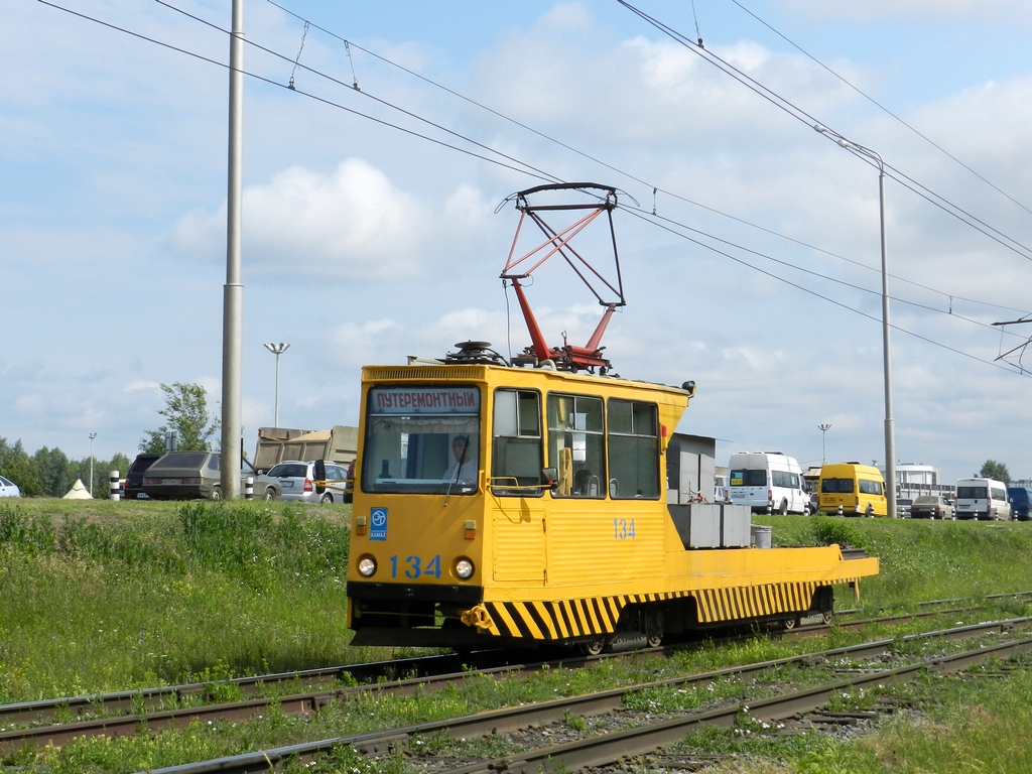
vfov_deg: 19.4
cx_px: 516
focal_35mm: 76
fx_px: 2266
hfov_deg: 25.7
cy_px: 387
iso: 160
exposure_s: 1/1000
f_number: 4.8
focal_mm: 13.5
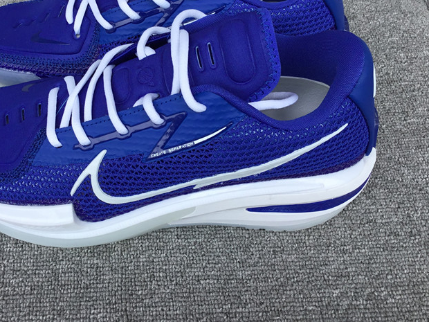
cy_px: 101
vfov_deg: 31.9
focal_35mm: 45
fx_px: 558
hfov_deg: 41.8
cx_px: 161
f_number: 2.4
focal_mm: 3.3
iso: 25
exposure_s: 1/488
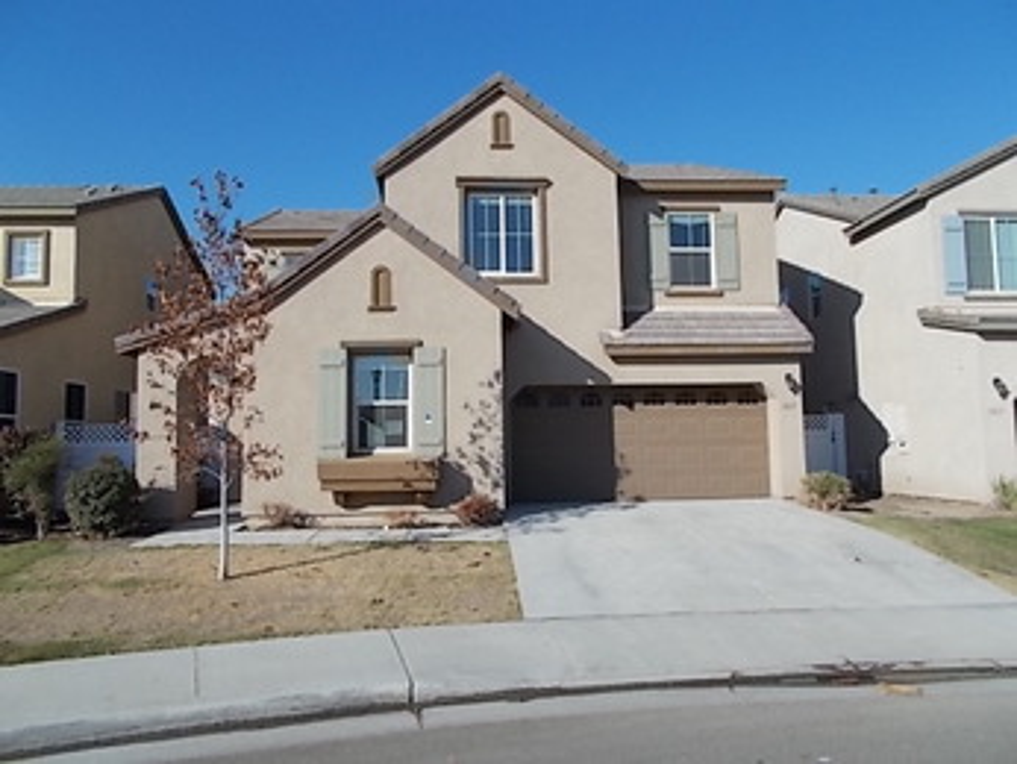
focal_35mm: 26
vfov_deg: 53.1
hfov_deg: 67.3
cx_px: 508
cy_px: 382
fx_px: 764
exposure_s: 1/160
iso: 80
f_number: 8
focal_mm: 4.6
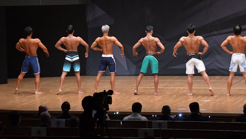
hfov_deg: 14.8
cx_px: 128
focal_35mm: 145
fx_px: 946
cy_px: 55
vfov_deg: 8.4
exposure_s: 1/400
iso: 6400
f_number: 5.6
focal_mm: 82
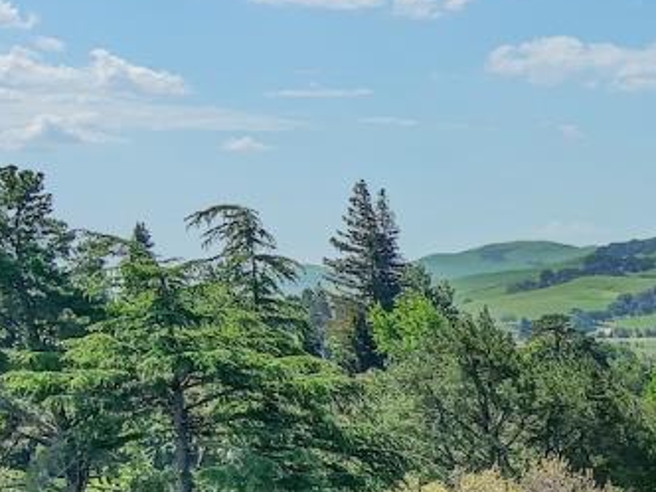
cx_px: 1223
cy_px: 739
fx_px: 2388
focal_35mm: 126
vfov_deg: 11.3
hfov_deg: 13.8
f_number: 2.8
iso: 106
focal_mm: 10.1
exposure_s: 1/1725
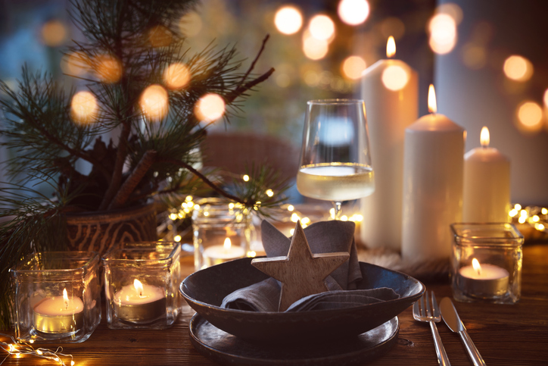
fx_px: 761
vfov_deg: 27.0
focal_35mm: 50
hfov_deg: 39.6
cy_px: 183
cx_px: 274
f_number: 2.8
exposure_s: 1/60
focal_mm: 50
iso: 100
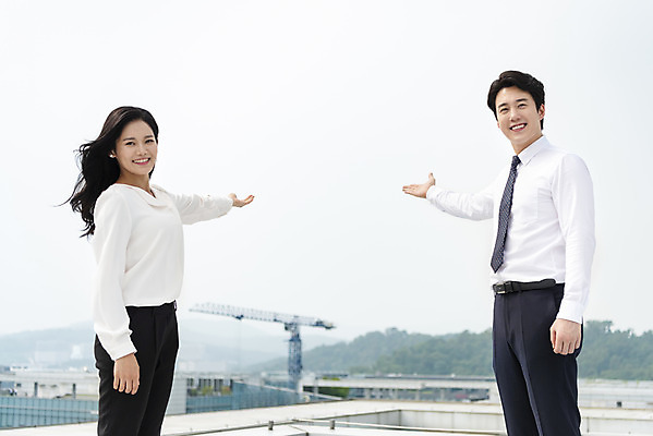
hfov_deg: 44.5
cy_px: 218
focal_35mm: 44
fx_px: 798
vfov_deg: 30.5
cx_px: 326
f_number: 2.8
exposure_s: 1/8000
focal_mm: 44
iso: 400
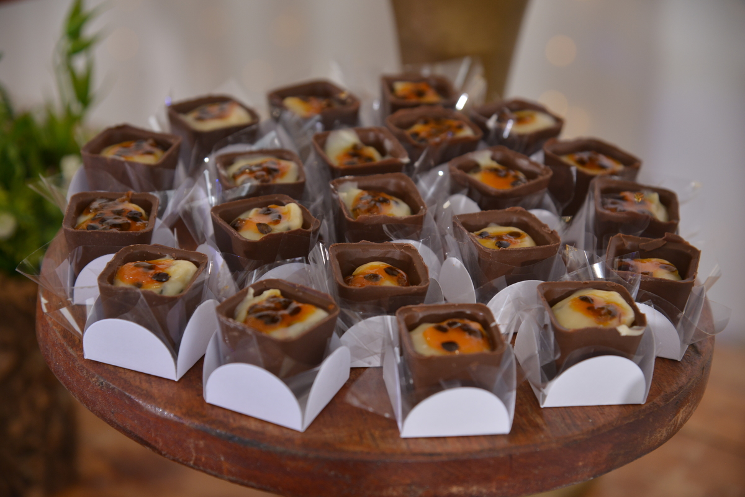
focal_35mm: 92
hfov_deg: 22.1
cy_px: 248
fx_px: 1904
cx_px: 372
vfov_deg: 14.9
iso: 800
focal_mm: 92
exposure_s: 1/160
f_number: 5
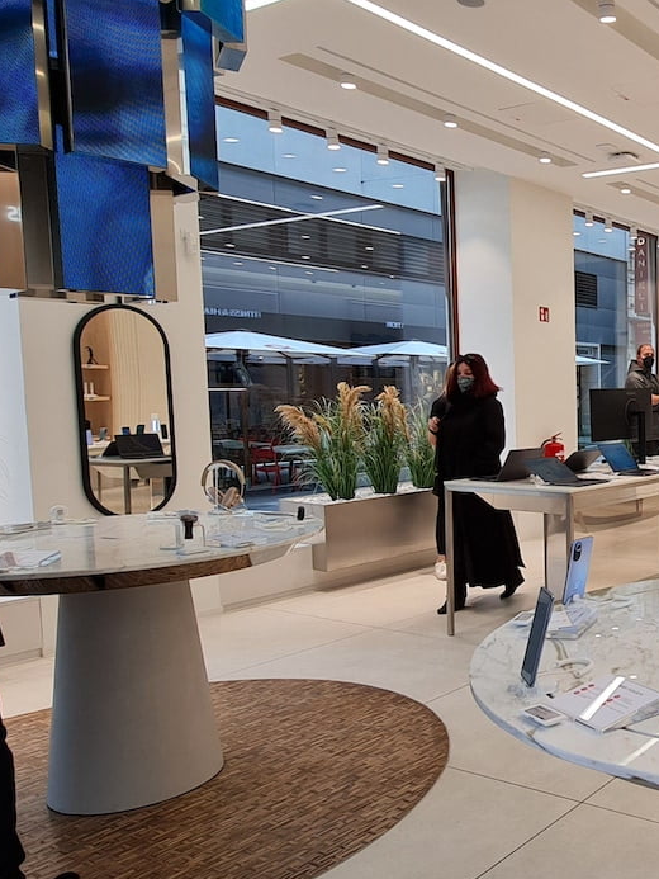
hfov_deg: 38.2
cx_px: 738
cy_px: 466
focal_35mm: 30
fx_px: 761
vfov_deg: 59.9
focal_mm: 2.2
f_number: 2.2
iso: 64
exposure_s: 1/149
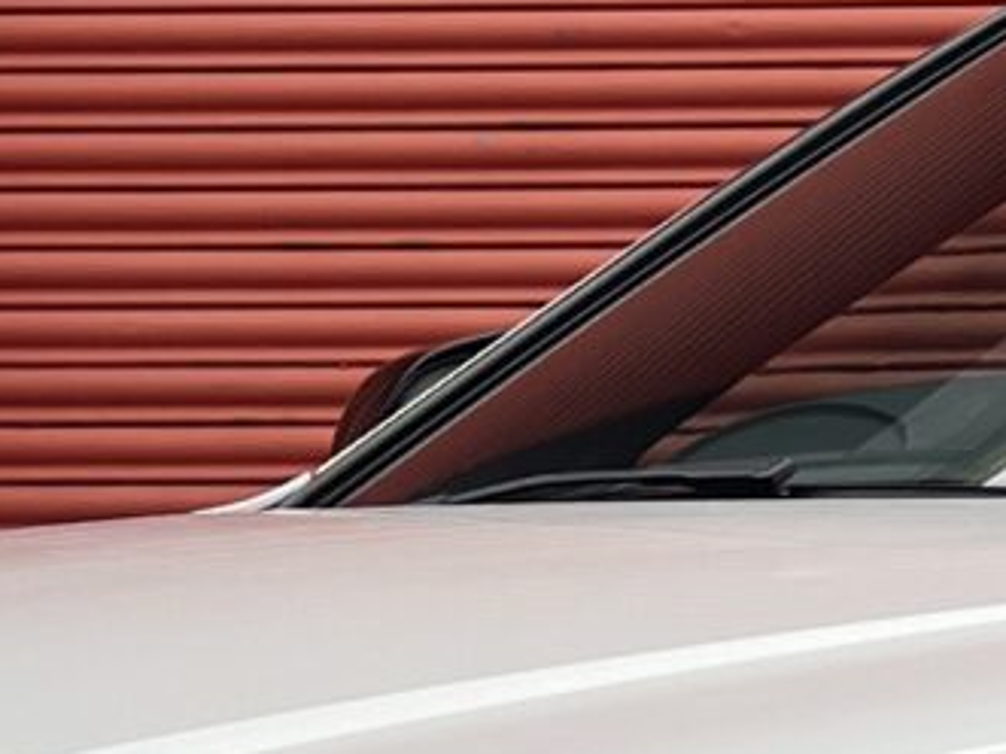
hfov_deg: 9.7
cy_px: 1034
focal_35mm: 201
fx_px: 5839
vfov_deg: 7.3
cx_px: 1109
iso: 50
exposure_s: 1/394
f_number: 1.5
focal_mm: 5.7
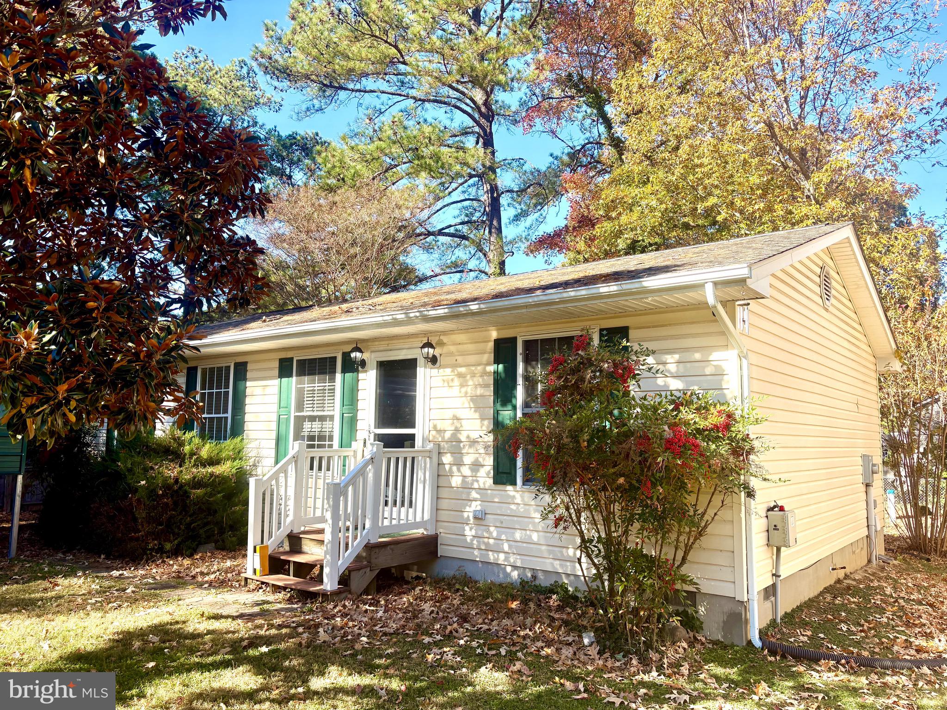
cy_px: 355
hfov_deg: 67.3
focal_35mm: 26
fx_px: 711
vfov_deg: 53.1
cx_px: 474
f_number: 1.6
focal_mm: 5.96
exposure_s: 1/1016
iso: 50
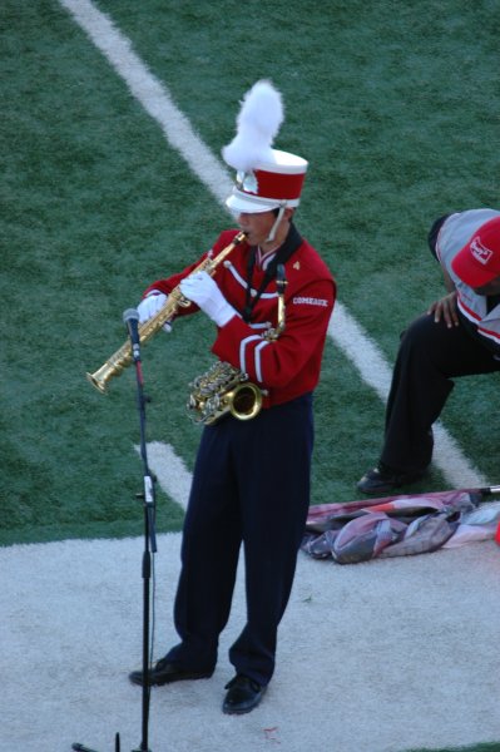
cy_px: 376
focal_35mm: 600
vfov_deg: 3.4
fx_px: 12521
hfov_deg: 2.3
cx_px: 250
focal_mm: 400
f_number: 5.6
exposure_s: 1/160
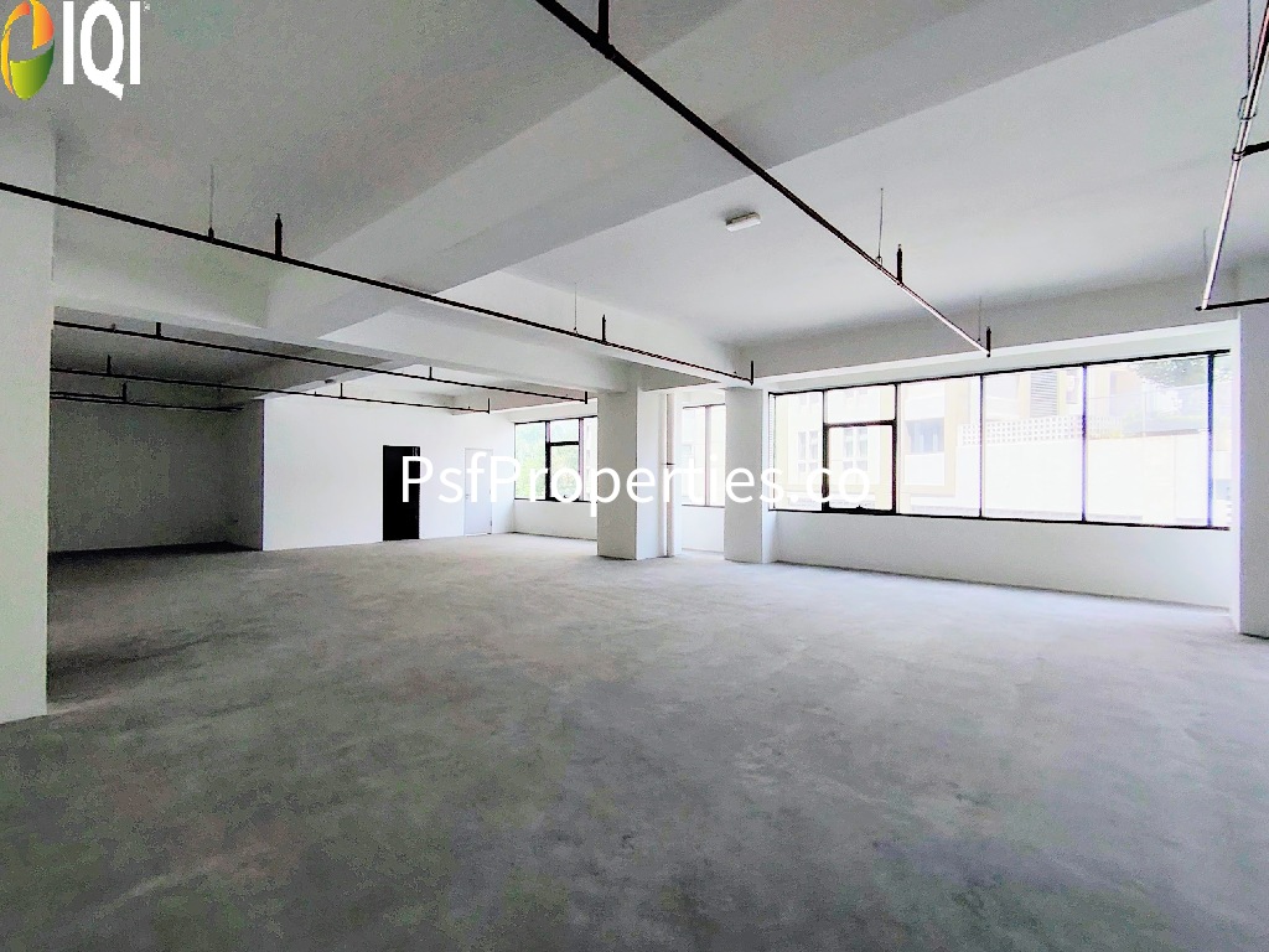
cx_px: 634
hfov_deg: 91.0
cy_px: 476
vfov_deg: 74.7
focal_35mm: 17
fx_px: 623
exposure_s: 1/202
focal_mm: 1.43
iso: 100
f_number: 2.2
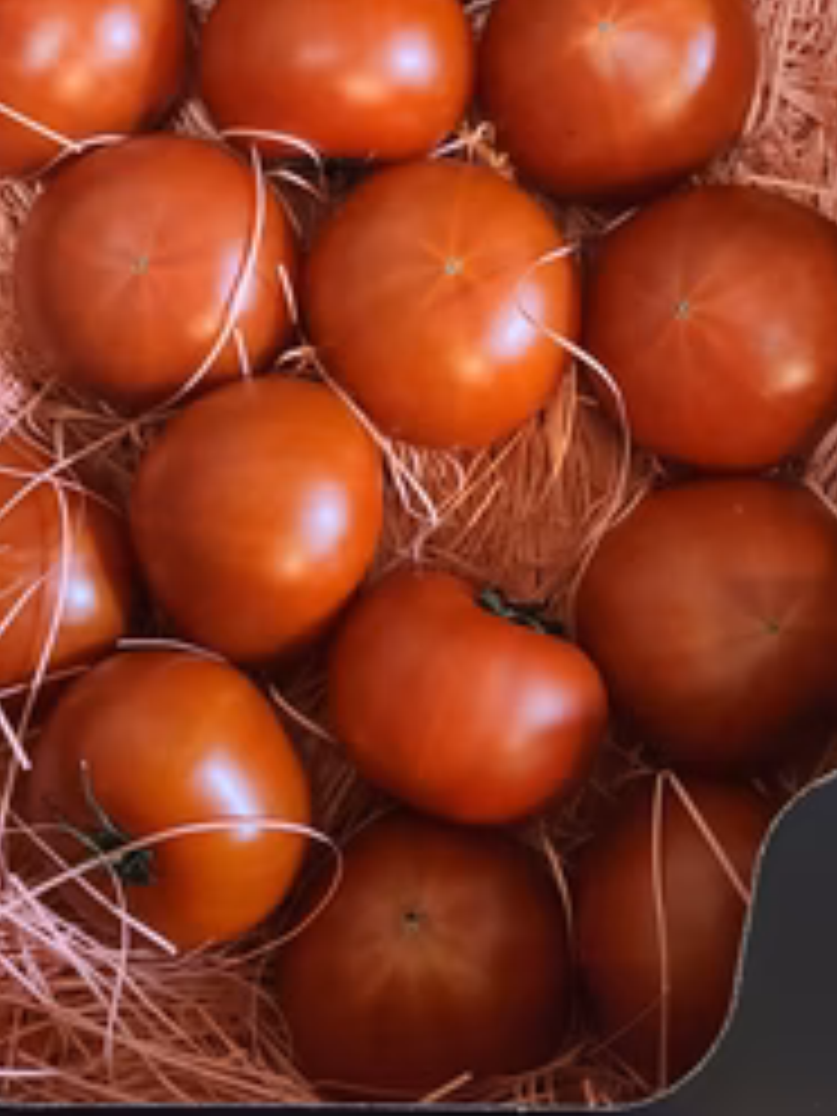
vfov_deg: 44.2
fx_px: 1354
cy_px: 382
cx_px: 374
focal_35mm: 42
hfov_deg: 34.3
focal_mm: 5.4
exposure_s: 1/24
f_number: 1.8
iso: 800
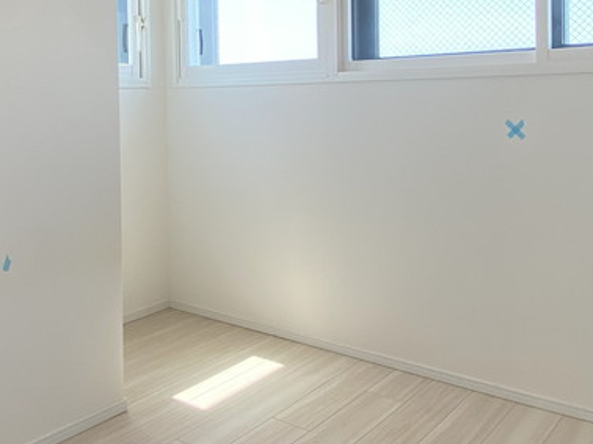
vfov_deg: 38.6
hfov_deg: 51.2
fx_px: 616
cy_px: 113
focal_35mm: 36
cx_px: 253
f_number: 2.4
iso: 20
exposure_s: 1/155
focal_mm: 1.54
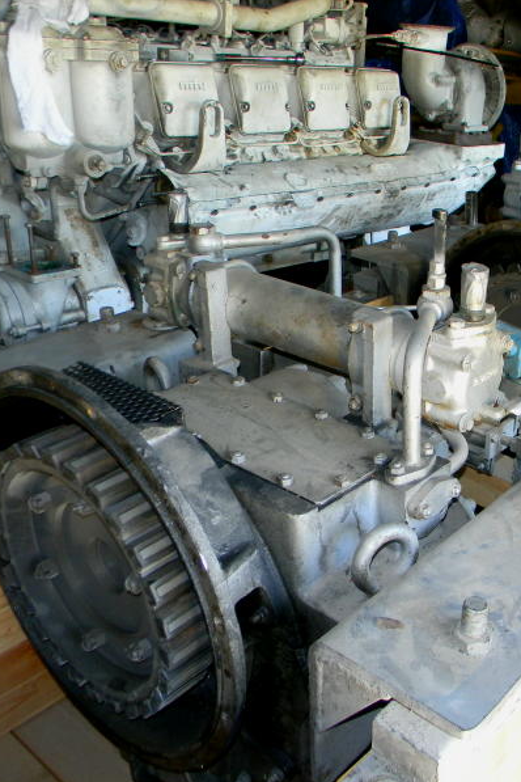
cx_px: 419
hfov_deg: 33.2
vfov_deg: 49.6
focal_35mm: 39
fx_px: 847
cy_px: 392
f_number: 3.5
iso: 180
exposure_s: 1/30
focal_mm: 5
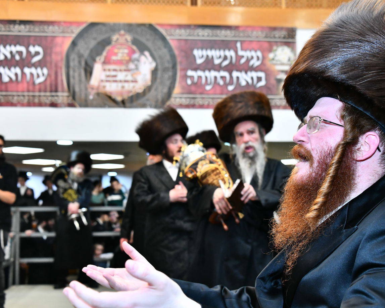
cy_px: 153
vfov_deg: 27.6
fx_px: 627
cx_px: 197
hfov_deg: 34.2
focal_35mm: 55
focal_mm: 48
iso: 2500
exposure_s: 1/200
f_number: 5.6
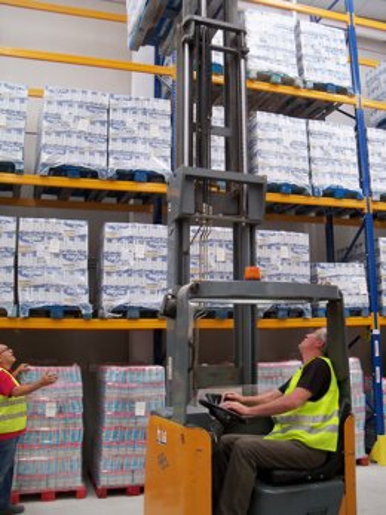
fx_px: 521
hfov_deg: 40.7
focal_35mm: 35
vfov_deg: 52.6
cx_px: 193
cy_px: 258
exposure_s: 1/40
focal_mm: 6.2
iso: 250
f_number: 3.5
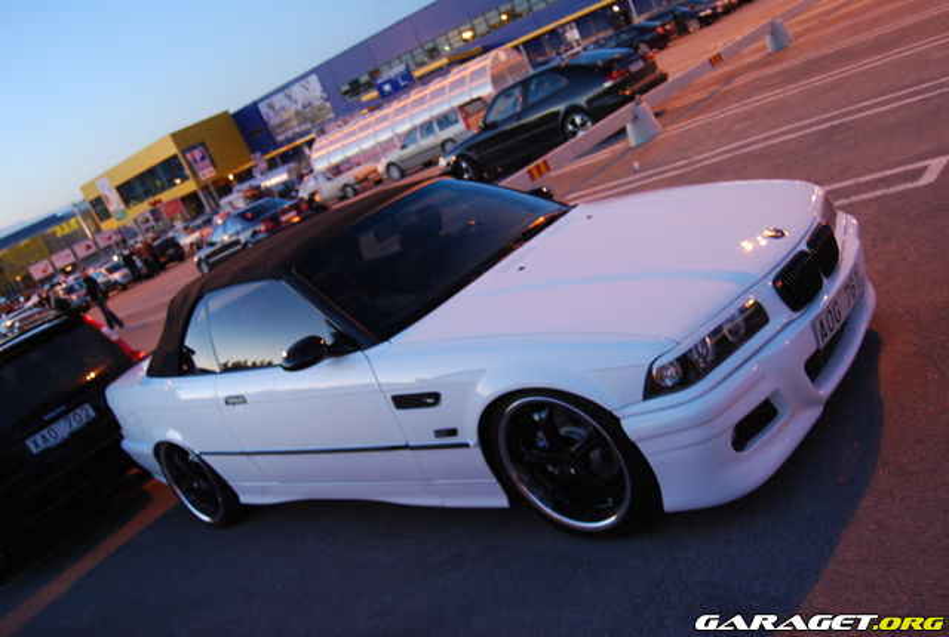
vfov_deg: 40.2
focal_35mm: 33
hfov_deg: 57.1
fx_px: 872
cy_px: 318
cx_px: 474
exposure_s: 1/6
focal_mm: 22
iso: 400
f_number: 3.8
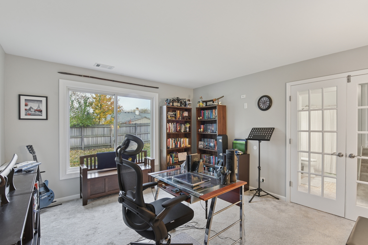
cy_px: 136
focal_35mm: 16
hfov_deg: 96.3
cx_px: 204
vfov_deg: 73.6
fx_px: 164
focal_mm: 14
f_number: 8
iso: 400
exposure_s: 1/3.33
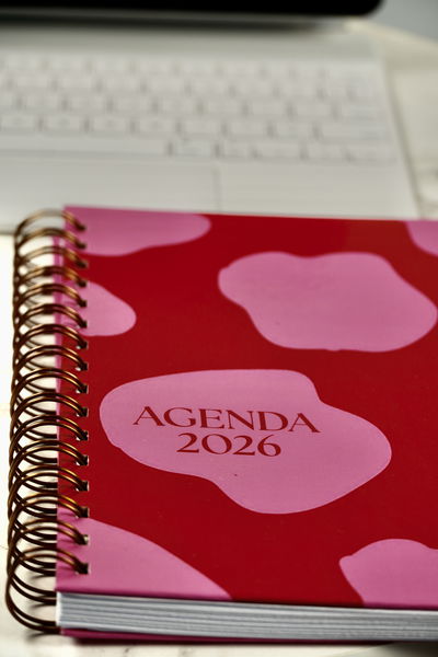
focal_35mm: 105
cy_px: 328
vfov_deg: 19.5
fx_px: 1916
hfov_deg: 13.0
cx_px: 219
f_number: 5.6
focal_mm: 70
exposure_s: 1/125
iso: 125
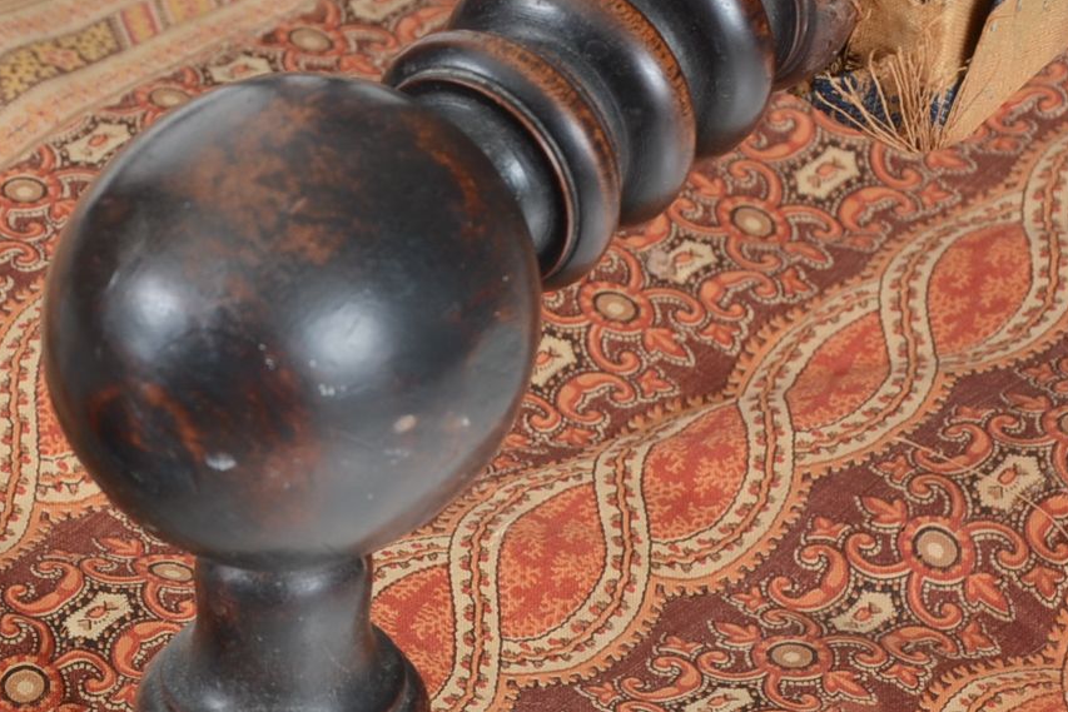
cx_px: 361
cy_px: 612
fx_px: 10902
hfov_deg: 5.6
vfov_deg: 3.7
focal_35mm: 367
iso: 160
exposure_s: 1/80
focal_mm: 85
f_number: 6.3
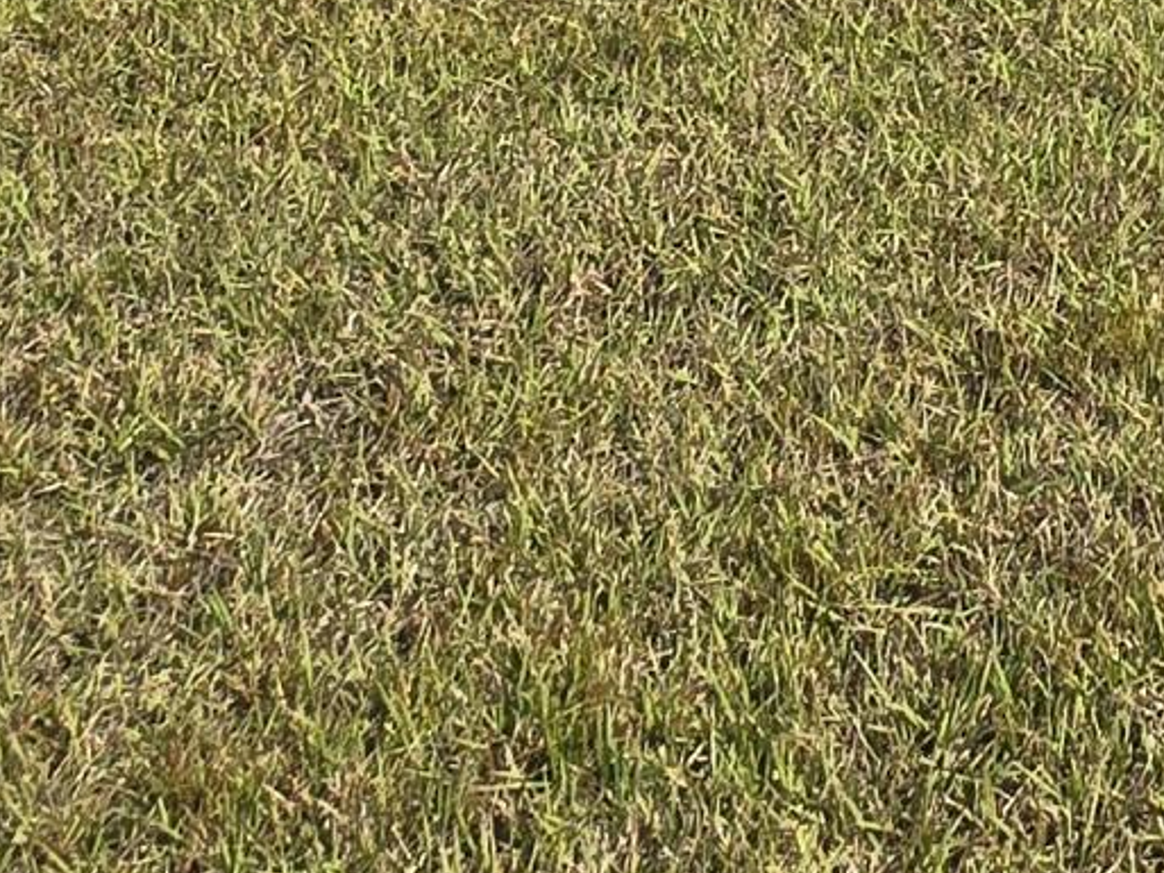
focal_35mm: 76
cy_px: -1147
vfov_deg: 14.2
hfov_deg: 21.2
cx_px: 1793
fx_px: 2556
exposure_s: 1/3372
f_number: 2.2
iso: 50
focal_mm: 2.2
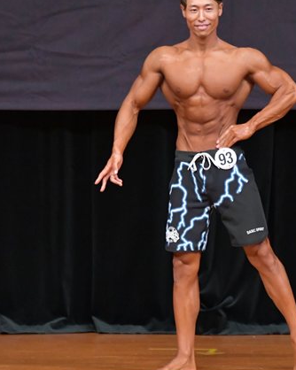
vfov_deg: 3.9
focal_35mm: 496
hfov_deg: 3.1
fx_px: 5435
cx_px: 183
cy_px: 181
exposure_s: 1/400
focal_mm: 190
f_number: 5.6
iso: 5000
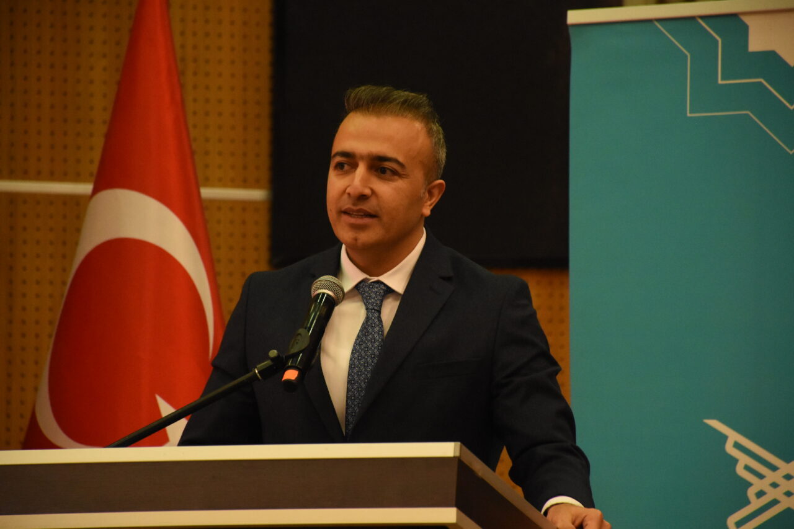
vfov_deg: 6.5
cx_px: 397
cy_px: 264
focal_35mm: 210
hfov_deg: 9.8
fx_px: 4631
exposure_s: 1/60
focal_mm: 140
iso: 4000
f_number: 5.6
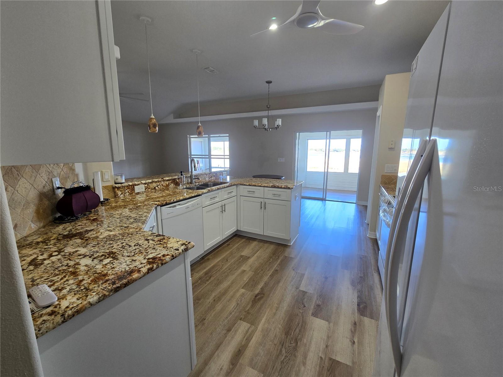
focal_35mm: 13
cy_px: 188
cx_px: 252
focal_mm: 2.2
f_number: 2.2
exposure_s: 1/60
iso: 64
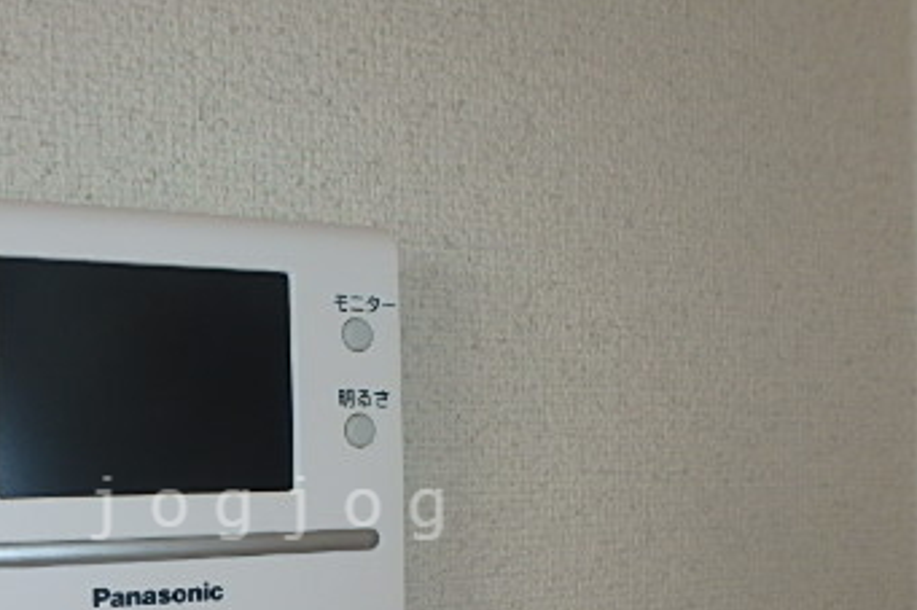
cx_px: 274
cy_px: 508
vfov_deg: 31.6
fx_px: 1044
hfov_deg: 46.3
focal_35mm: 41
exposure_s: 1/40
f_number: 3.5
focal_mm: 3.7
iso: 125
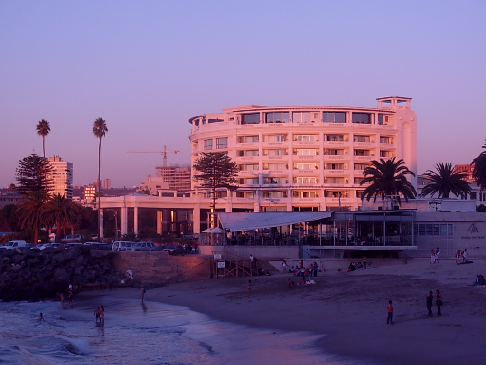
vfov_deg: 18.0
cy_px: 182
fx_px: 1151
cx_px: 243
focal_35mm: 82
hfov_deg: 23.8
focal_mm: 13.5
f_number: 3.7
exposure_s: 1/192
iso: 50
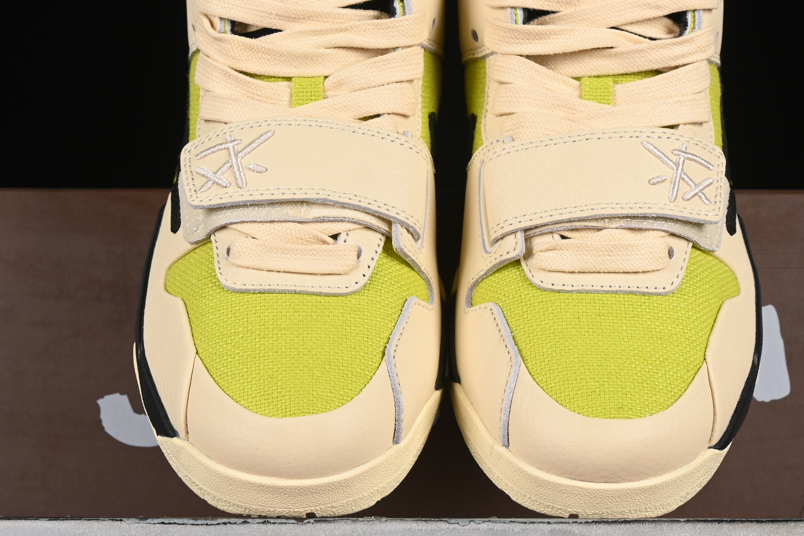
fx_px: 2702
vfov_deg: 11.3
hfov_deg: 16.9
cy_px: 245
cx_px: 459
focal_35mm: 121
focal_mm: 50
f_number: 8
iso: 160
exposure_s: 1/80
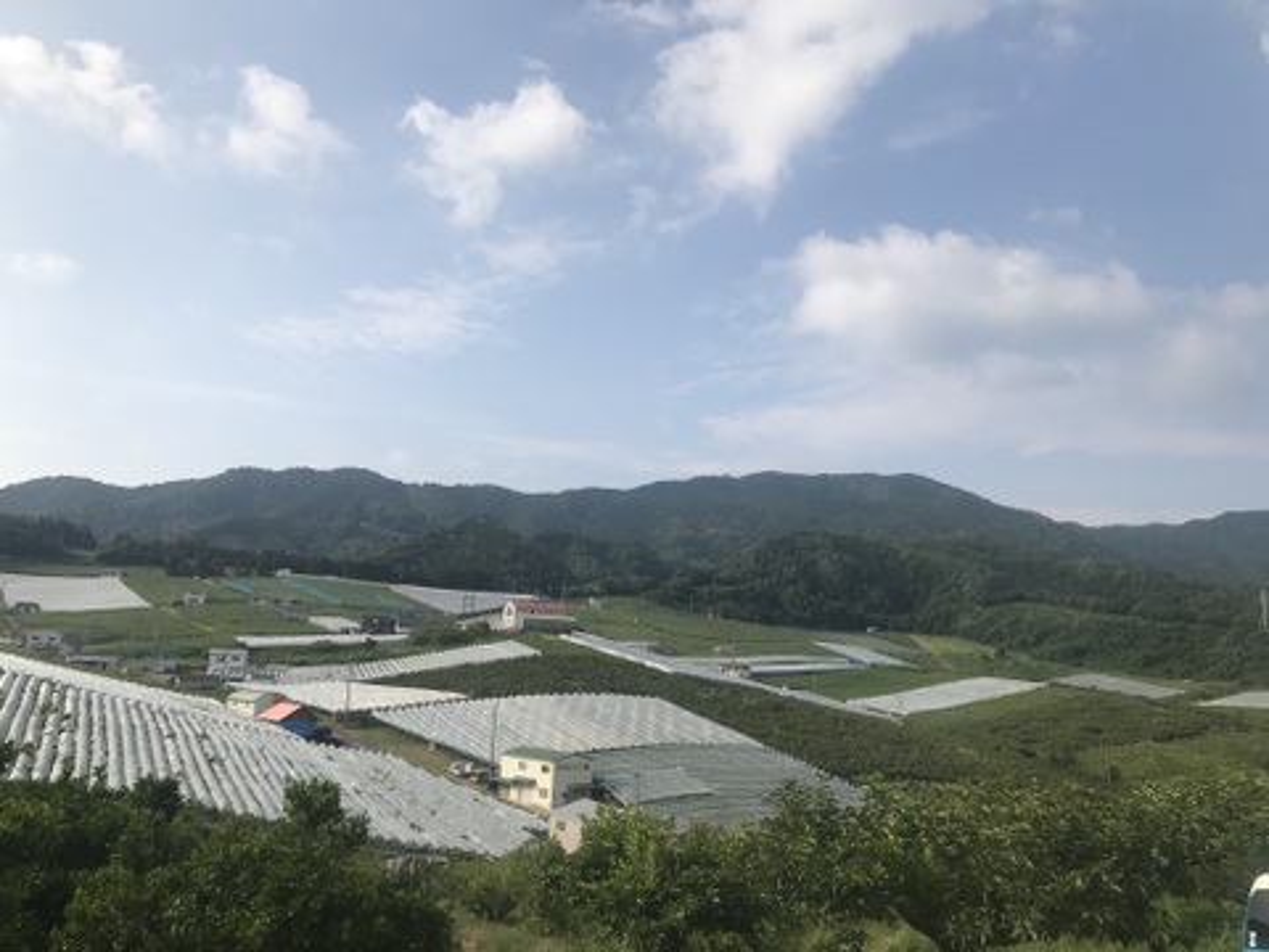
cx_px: 634
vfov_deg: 49.7
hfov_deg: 63.4
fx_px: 1026
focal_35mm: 28
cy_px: 476
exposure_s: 1/3546
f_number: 1.8
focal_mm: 3.99
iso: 20
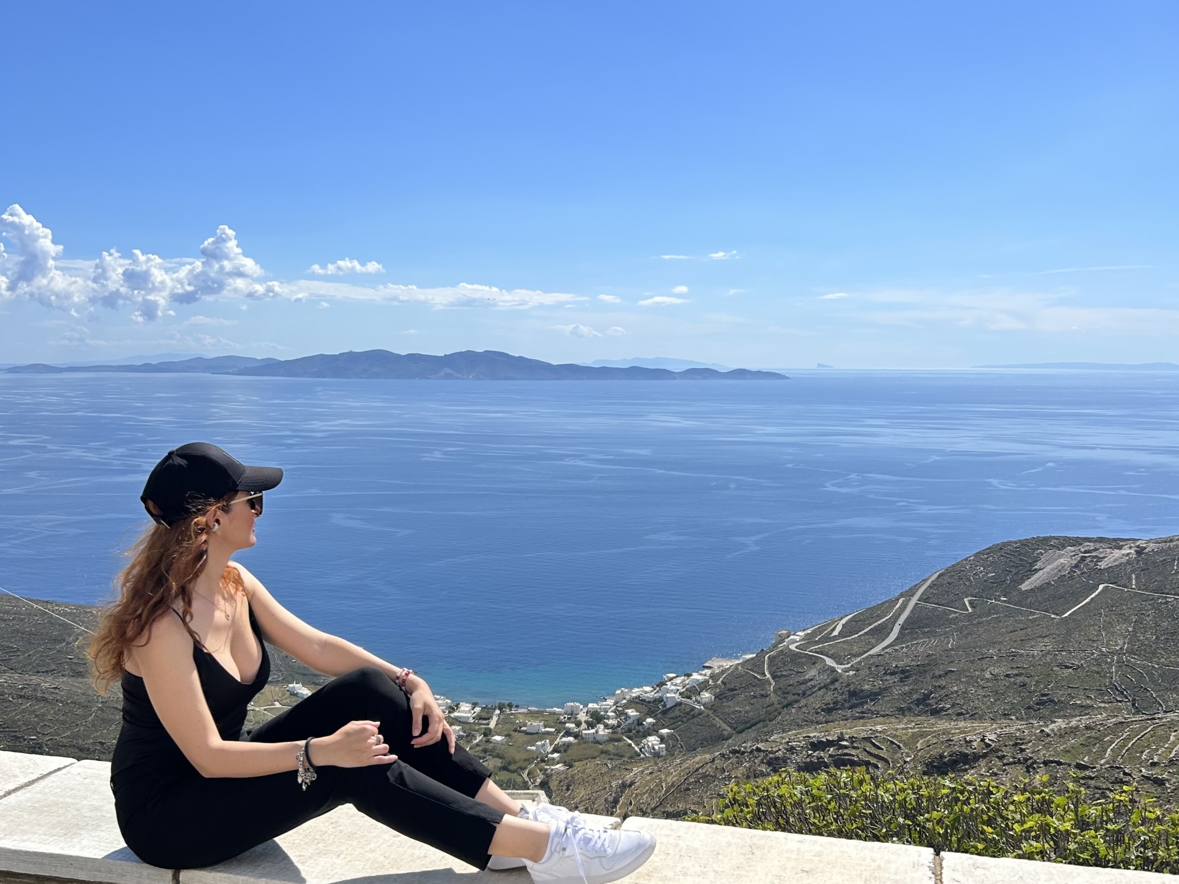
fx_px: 886
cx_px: 590
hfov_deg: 67.3
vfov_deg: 53.1
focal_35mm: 26
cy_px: 442
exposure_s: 1/4630
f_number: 1.5
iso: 50
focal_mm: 5.7
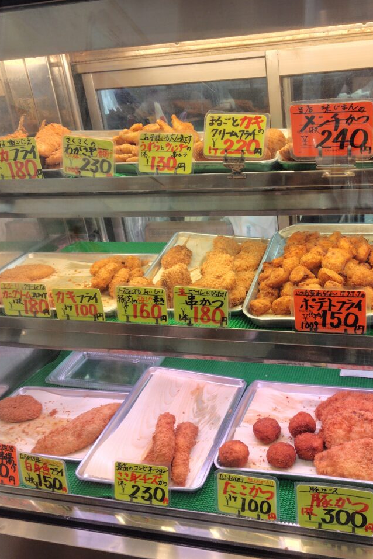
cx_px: 263
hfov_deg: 40.4
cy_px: 279
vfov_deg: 58.7
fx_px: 497
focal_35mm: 32
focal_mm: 5.6
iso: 206
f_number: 1.9
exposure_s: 1/100
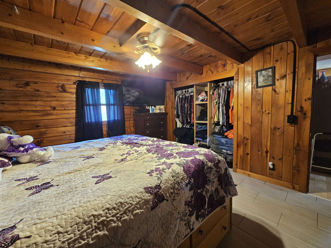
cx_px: 166
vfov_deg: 89.9
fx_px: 124
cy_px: 124
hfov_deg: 106.2
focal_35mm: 13
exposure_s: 1/30
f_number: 2.2
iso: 320
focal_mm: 2.2
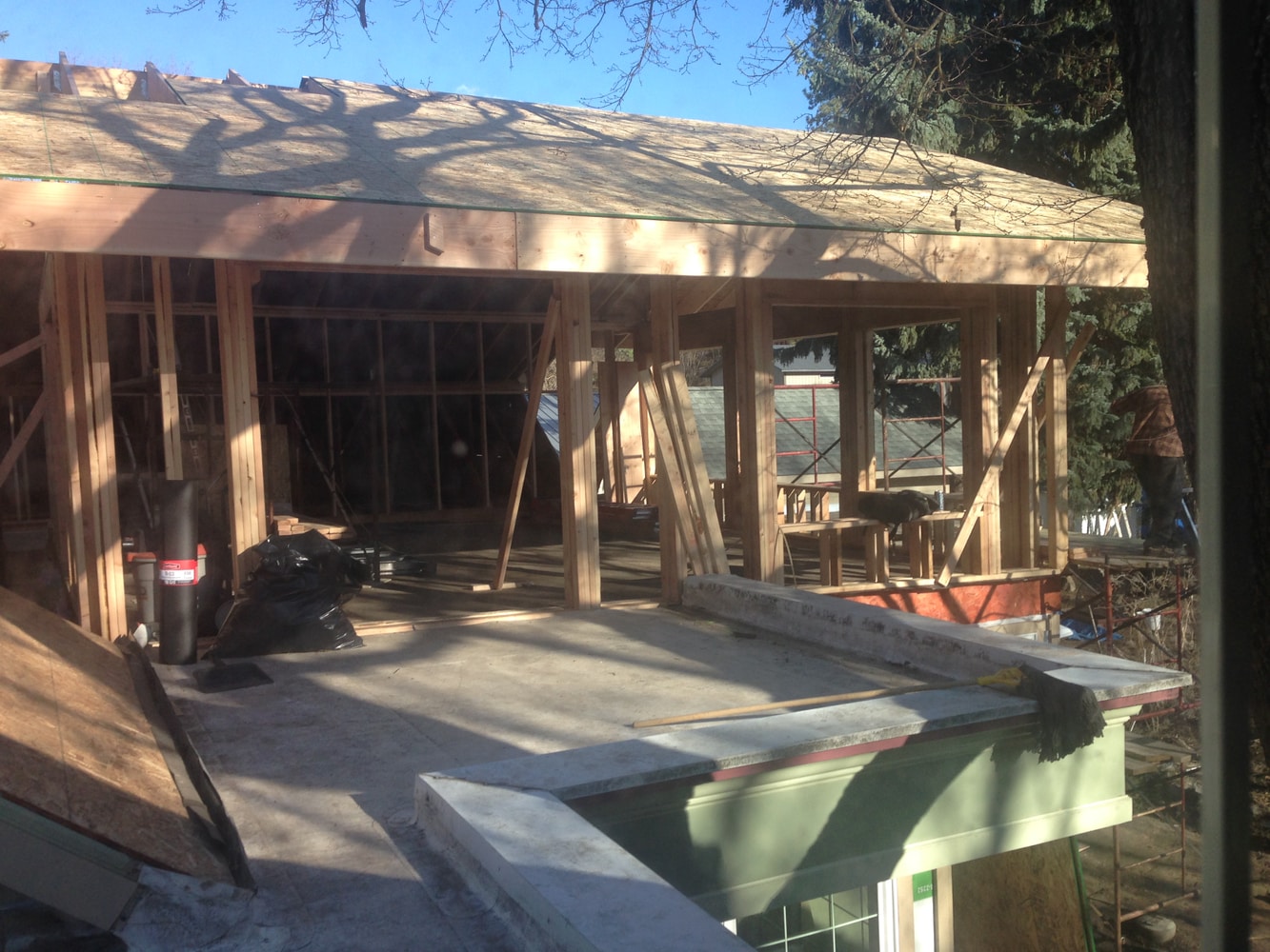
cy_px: 476
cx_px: 635
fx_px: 1211
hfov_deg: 55.3
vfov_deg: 43.0
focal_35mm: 33
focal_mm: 4.12
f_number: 2.4
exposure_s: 1/308
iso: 50
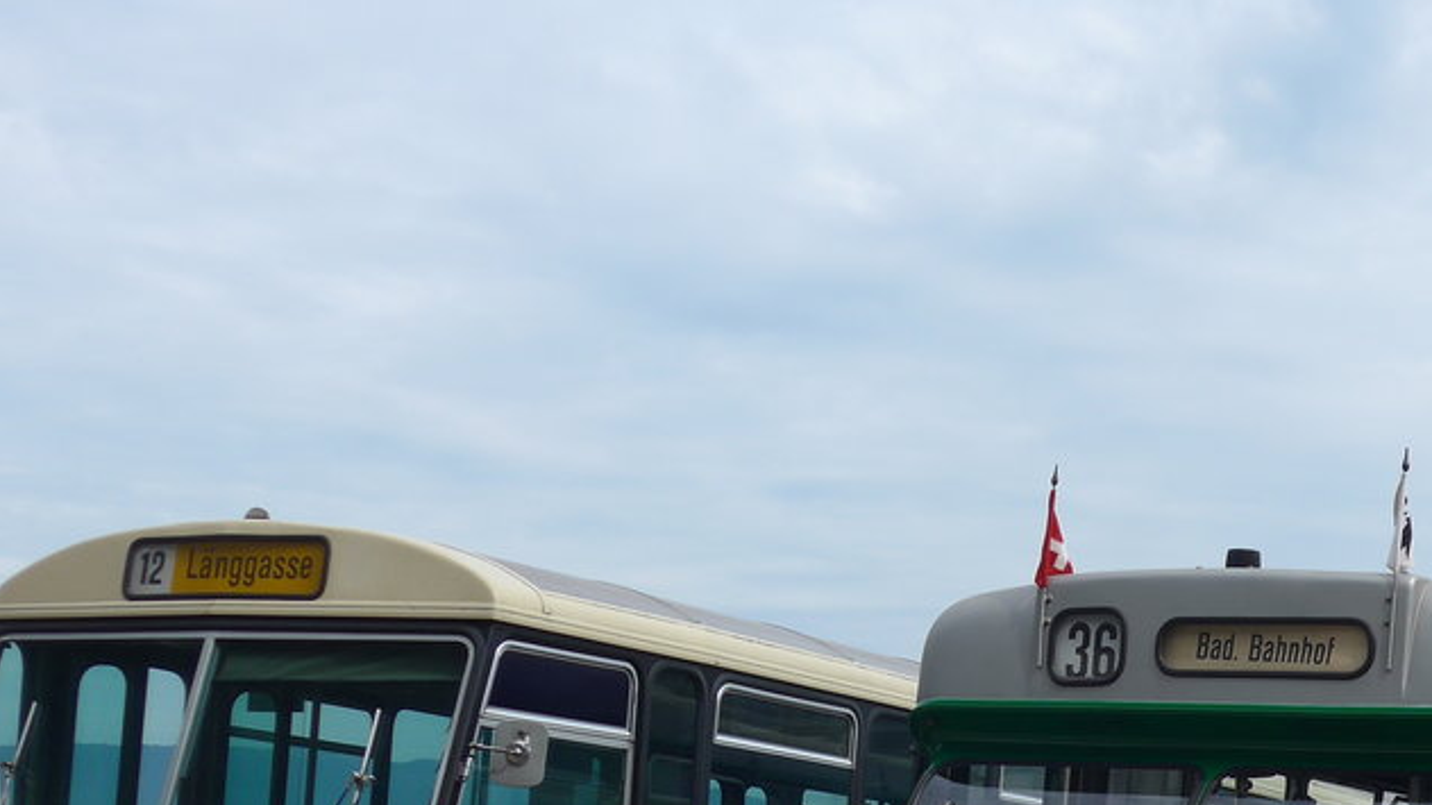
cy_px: 766
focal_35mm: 85
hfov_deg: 24.7
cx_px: 1069
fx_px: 3228
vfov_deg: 14.1
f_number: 2.8
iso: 80
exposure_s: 1/1600
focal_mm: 8.4
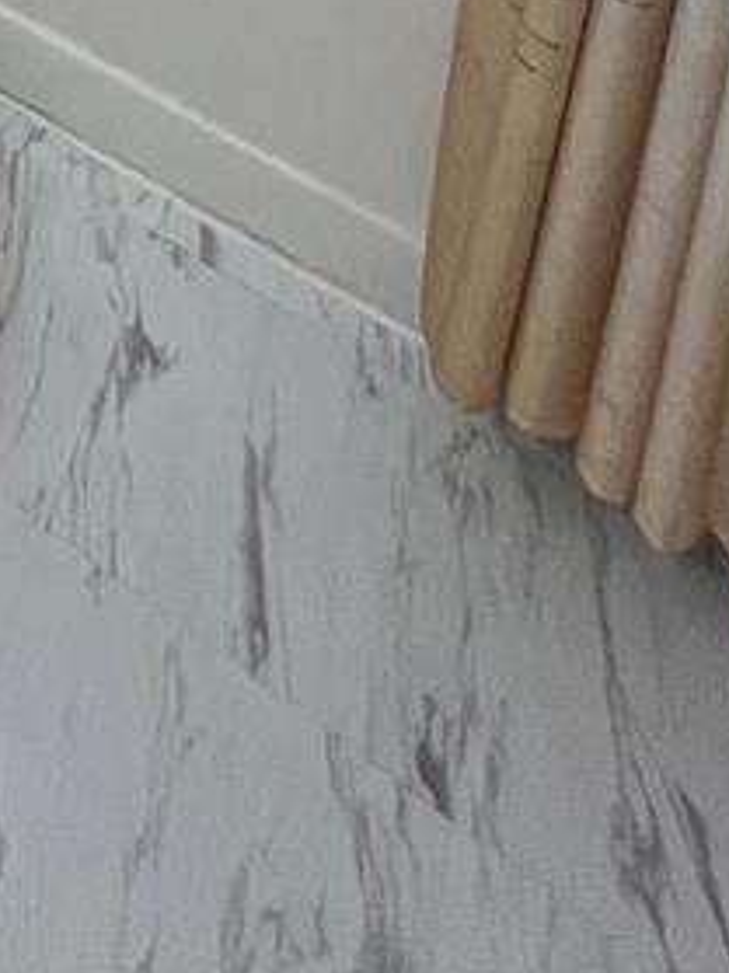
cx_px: -446
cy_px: -1109
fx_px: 1574
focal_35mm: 56
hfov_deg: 20.9
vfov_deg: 17.7
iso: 100
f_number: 1.8
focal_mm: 1.57
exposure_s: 1/120
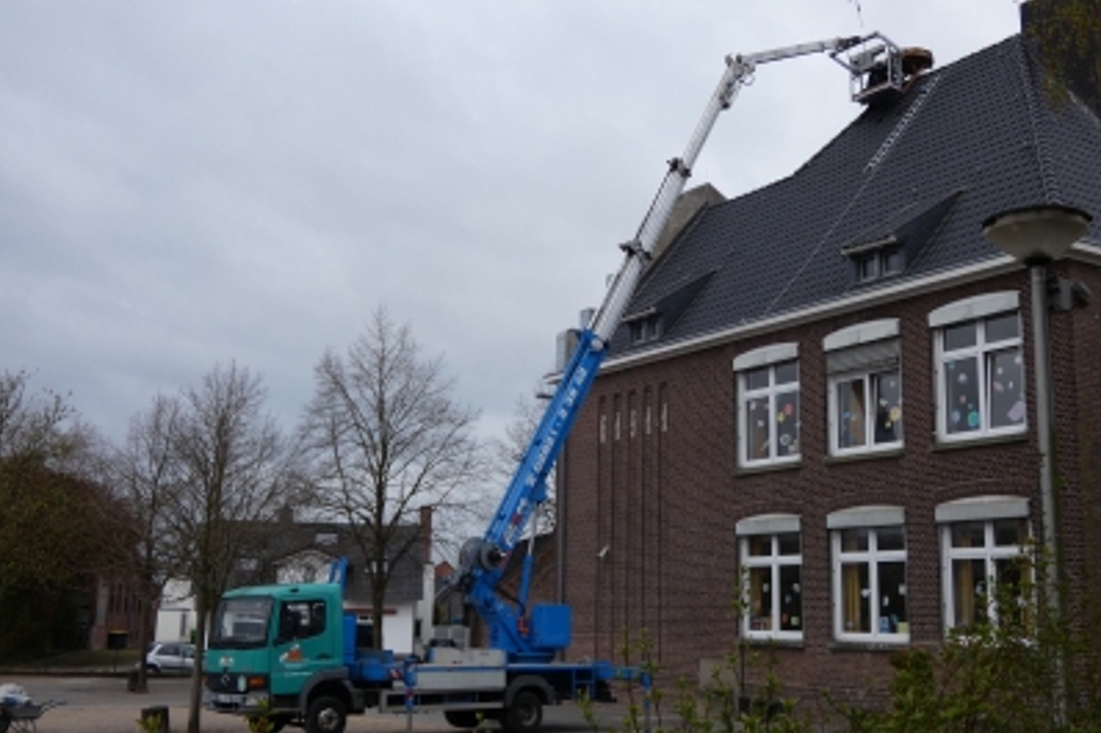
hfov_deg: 43.6
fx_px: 1376
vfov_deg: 29.8
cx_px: 550
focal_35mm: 45
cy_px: 346
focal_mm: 7.8
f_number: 3.7
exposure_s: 1/320
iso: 80
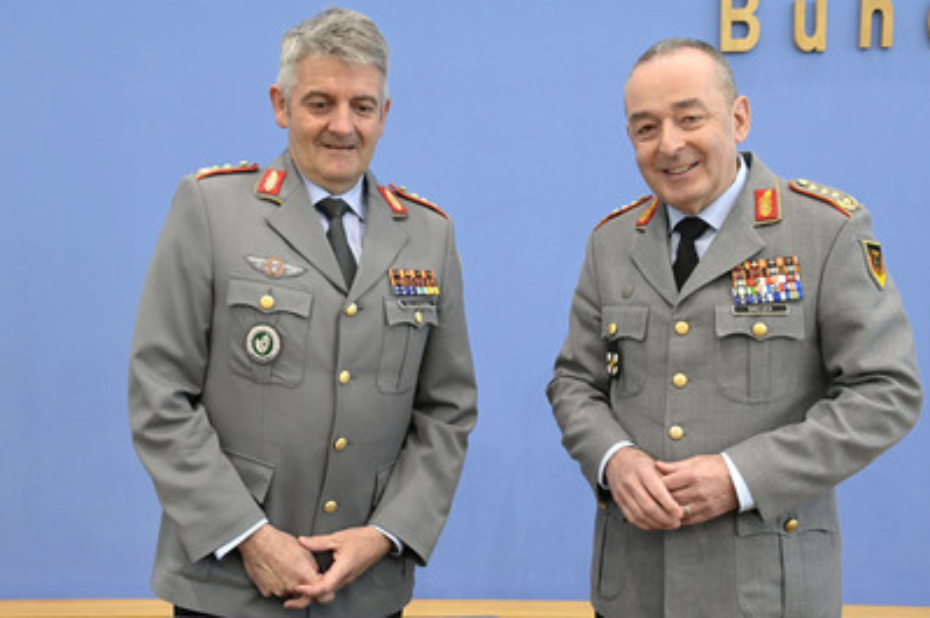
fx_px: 1109
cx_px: 446
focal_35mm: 43
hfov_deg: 45.5
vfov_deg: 31.1
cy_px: 317
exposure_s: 1/500
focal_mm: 38
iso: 4000
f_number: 5.6
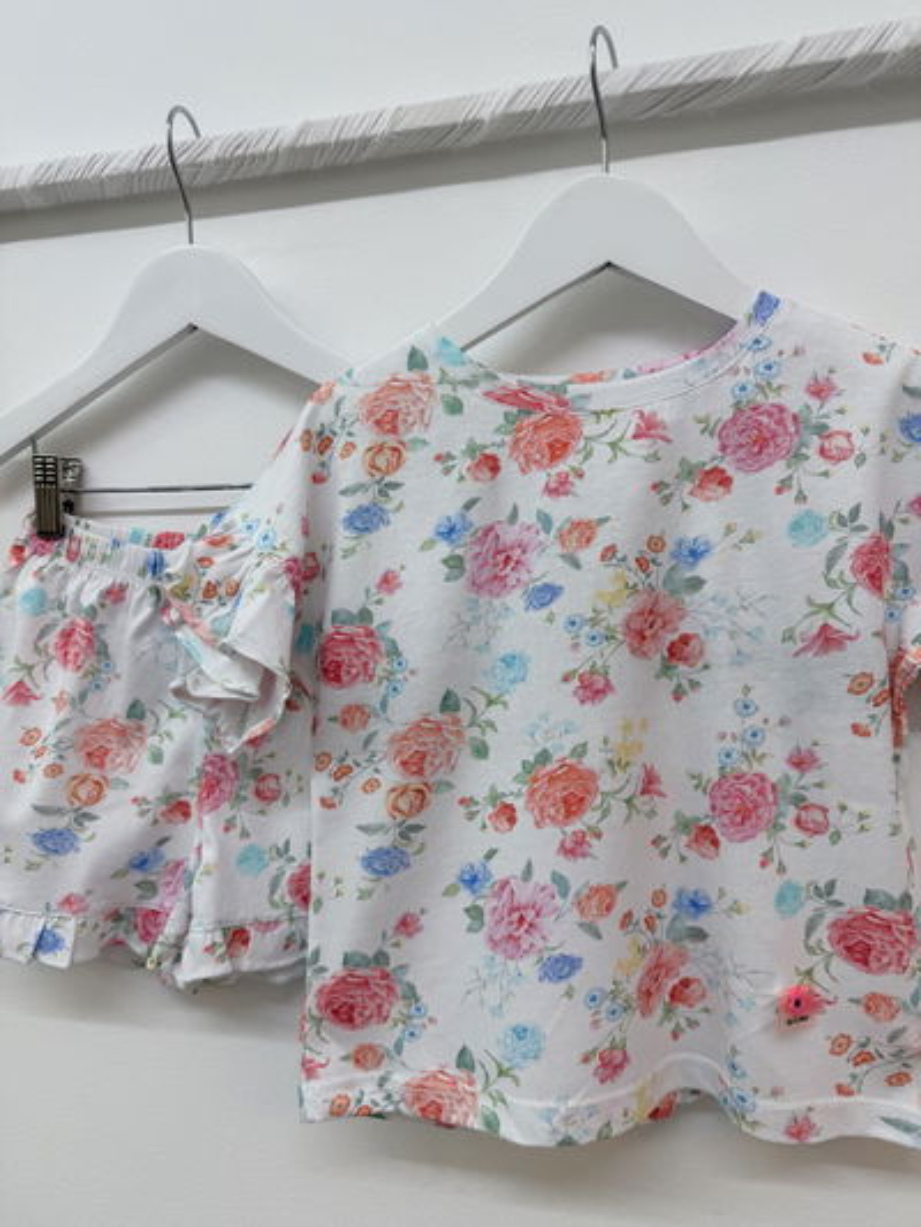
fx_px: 851
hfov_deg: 56.8
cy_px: 614
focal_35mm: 24
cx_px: 460
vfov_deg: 71.6
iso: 100
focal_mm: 6.76
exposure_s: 1/100
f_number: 1.78
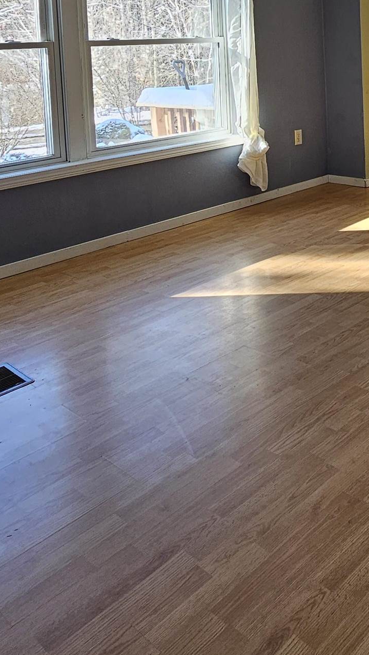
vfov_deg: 51.9
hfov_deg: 30.9
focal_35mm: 34
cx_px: 407
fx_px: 591
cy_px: 80
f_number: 2.2
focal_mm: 2.2
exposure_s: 1/60
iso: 50
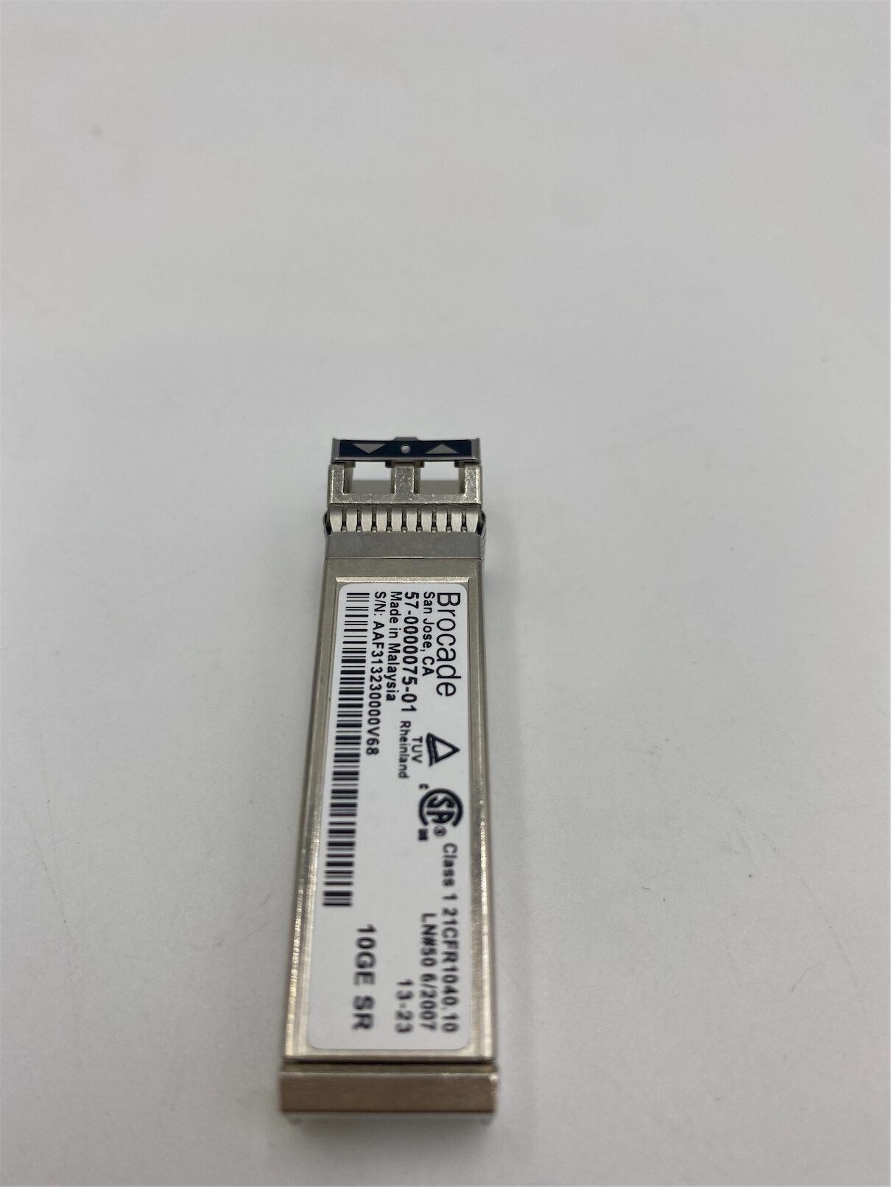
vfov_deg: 67.3
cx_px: 446
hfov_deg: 53.1
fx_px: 892
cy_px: 594
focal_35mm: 26
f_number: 1.8
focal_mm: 4.25
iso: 32
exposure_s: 1/223
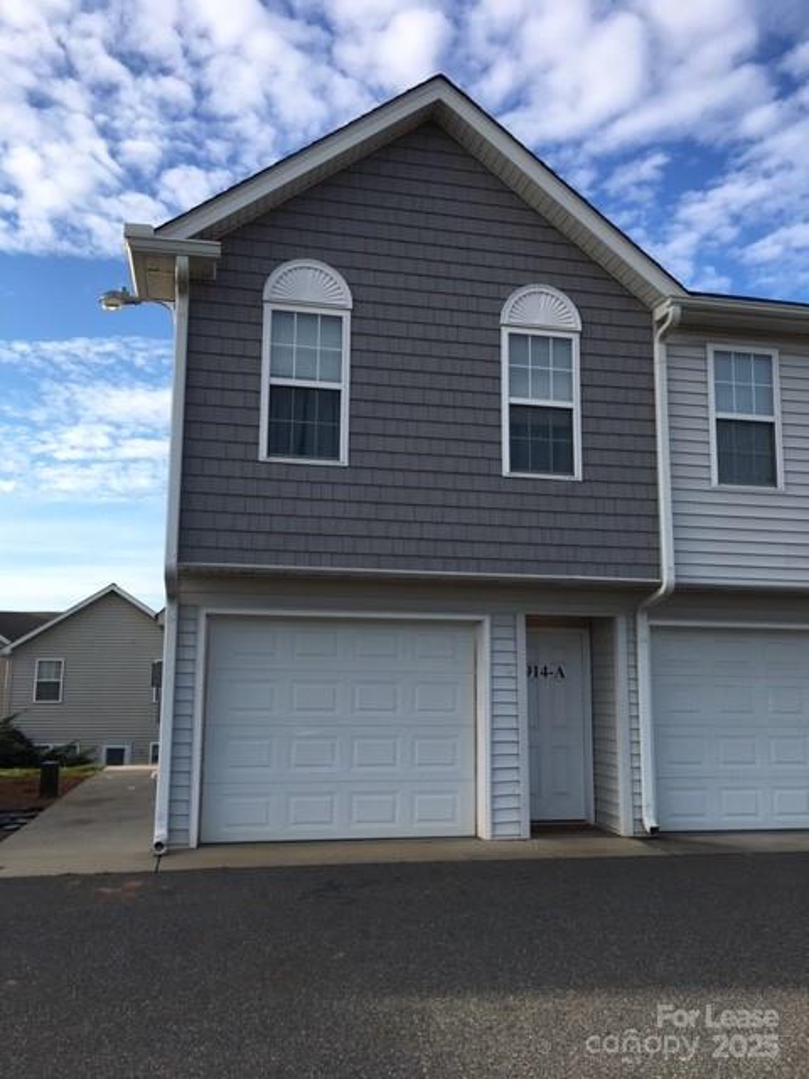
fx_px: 904
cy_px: 540
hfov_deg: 48.2
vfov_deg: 61.7
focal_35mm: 29
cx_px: 404
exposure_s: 1/855
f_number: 2.2
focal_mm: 4.15
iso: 25
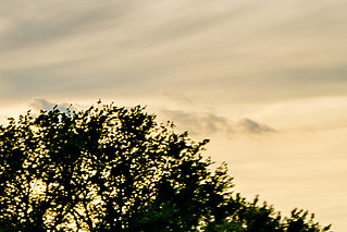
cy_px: 393
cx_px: -655
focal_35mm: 135
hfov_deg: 10.9
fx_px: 1302
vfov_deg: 9.7
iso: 100
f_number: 9
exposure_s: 1/80
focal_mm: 12
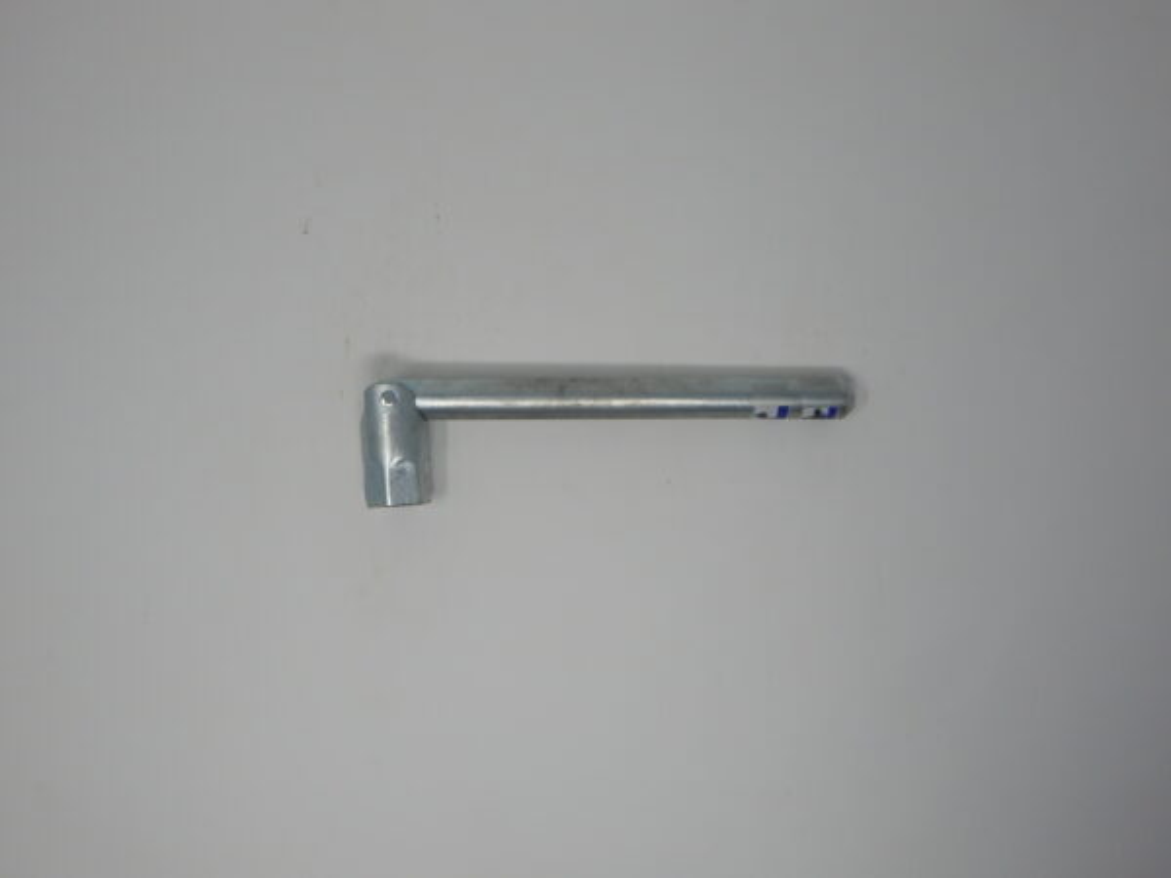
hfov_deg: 58.4
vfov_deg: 45.4
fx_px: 1049
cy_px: 439
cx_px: 586
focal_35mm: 31
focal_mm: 5.6
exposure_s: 1/200
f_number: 3.2
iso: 125
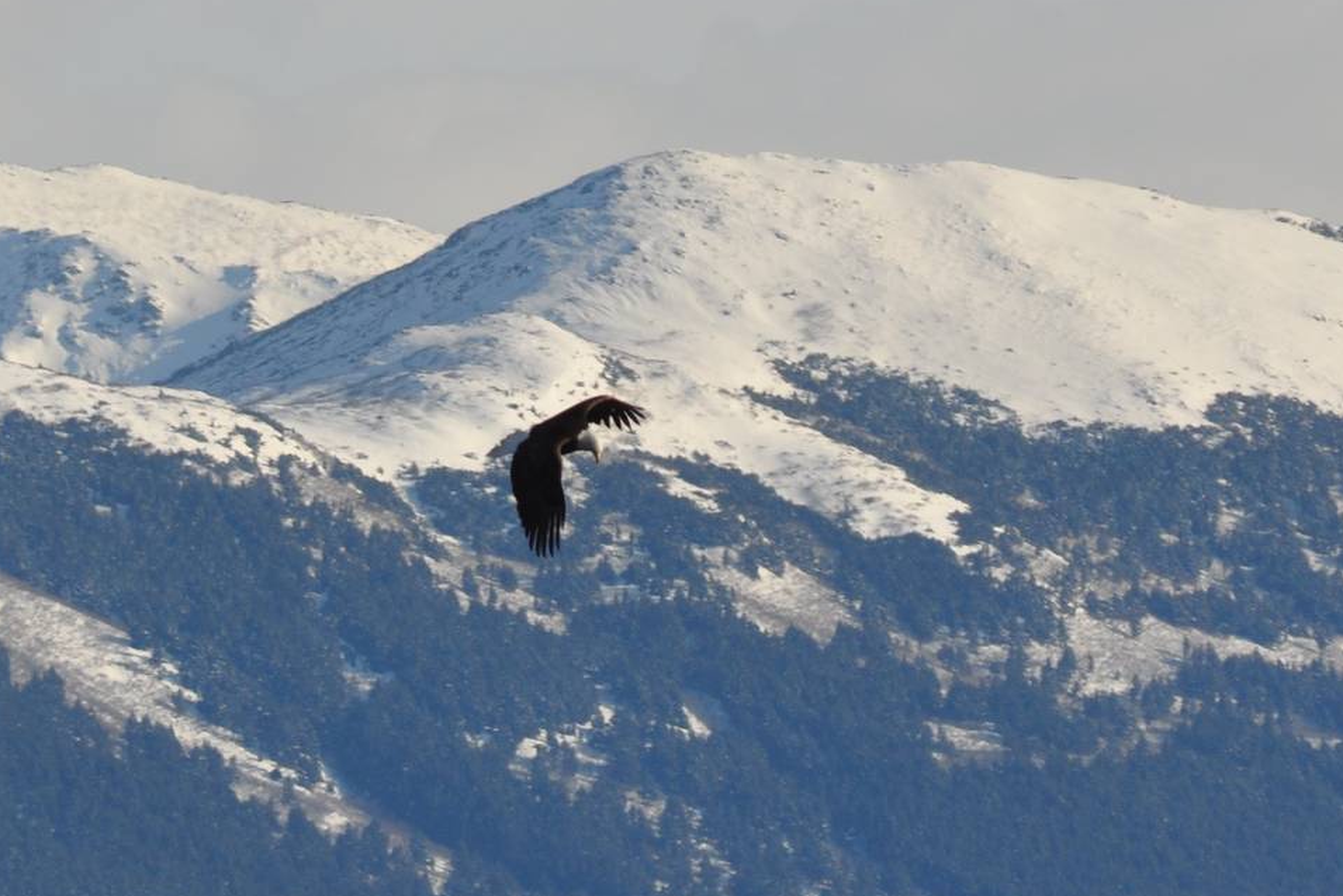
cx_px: 819
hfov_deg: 3.0
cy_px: 463
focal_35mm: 678
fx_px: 25295
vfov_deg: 2.0
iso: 200
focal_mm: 270
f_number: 11
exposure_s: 1/400
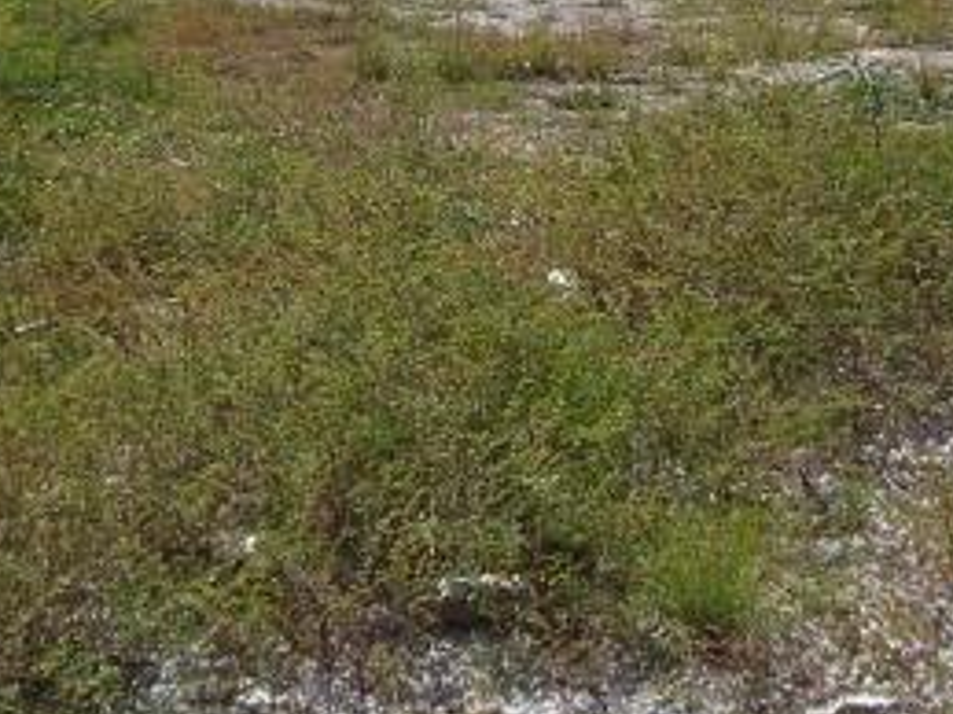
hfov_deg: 20.8
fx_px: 2587
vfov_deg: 15.5
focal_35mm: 94
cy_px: 52
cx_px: 589
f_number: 4.3
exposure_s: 1/800
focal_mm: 6.2
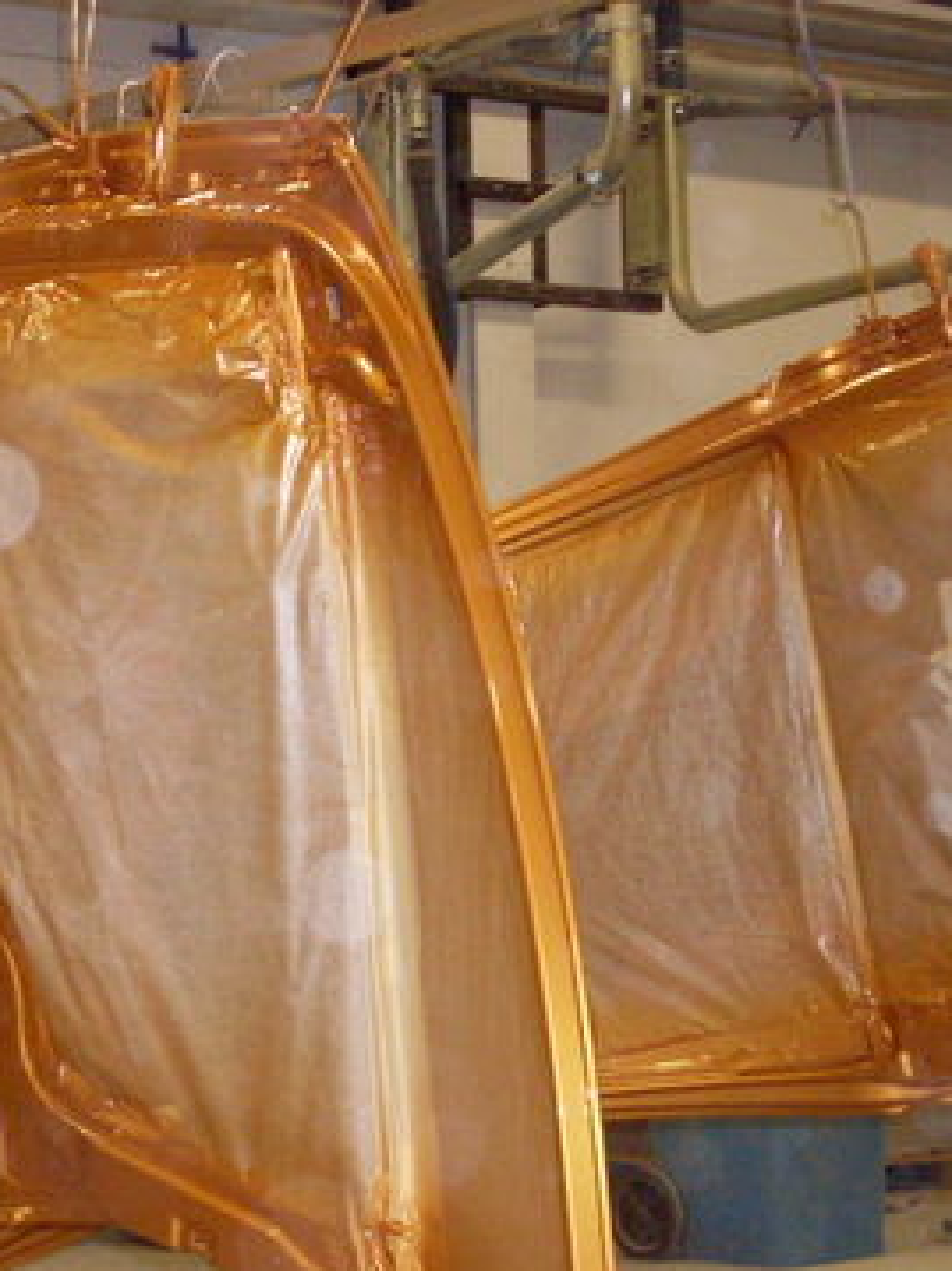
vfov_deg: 18.4
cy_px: 765
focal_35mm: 107
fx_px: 3926
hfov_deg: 13.8
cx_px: 195
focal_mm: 9.9
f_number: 3.4
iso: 240
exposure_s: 1/45
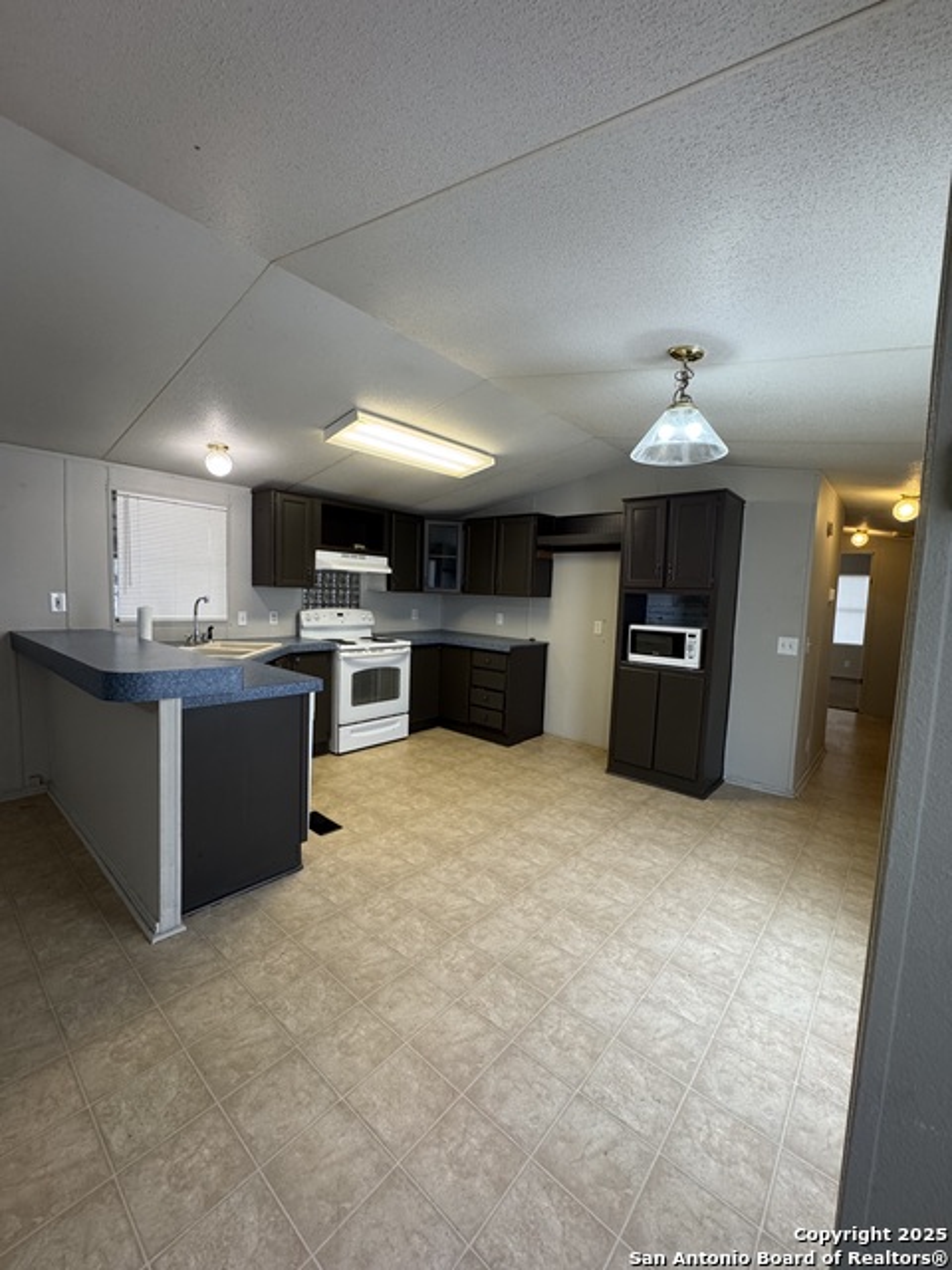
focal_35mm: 14
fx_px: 513
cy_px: 635
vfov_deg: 102.1
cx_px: 476
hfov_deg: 85.7
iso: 250
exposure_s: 1/120
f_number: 2.2
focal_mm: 2.22
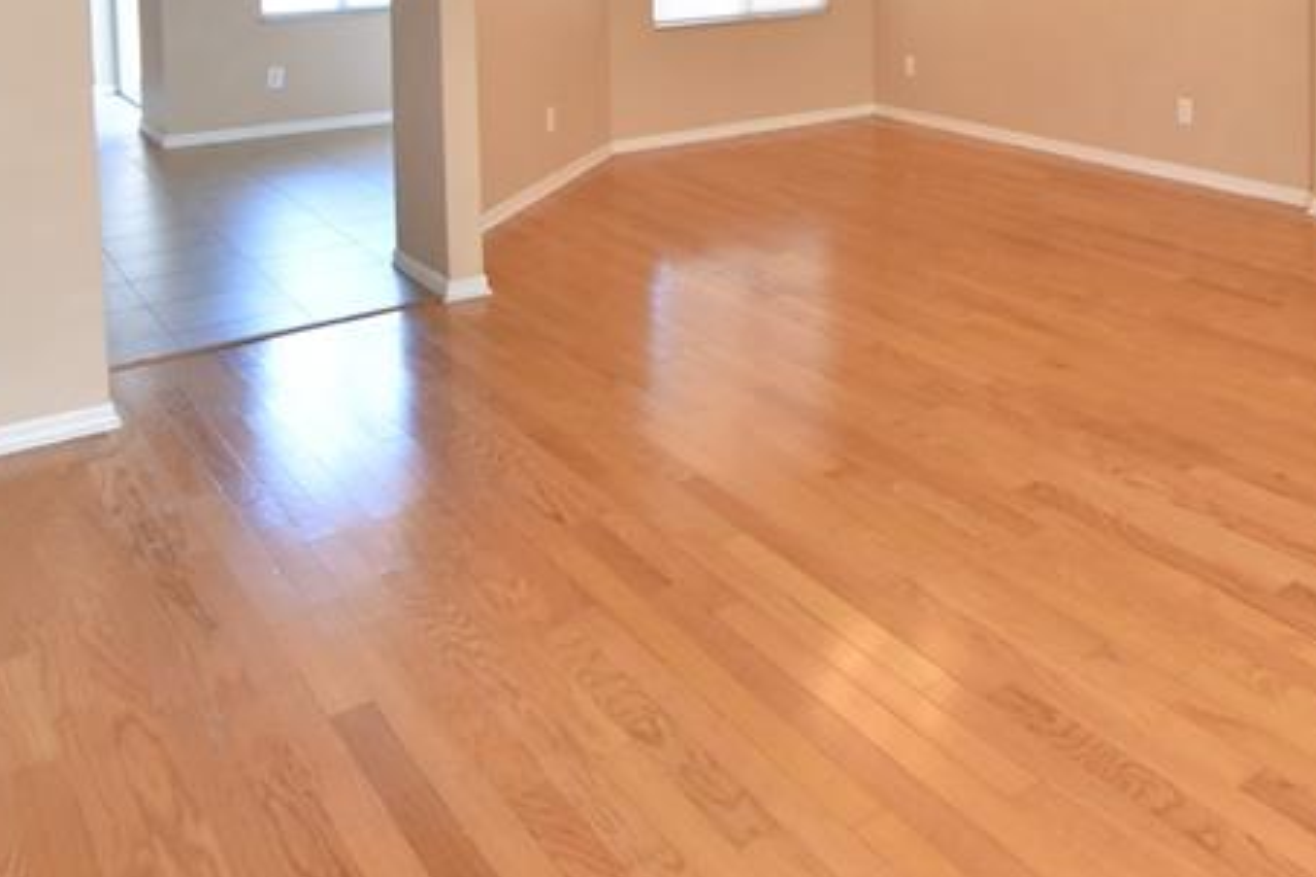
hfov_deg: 51.8
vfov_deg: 34.2
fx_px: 1242
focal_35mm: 34
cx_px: 1080
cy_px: -64
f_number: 3.5
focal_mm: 10
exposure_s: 1/125
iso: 800
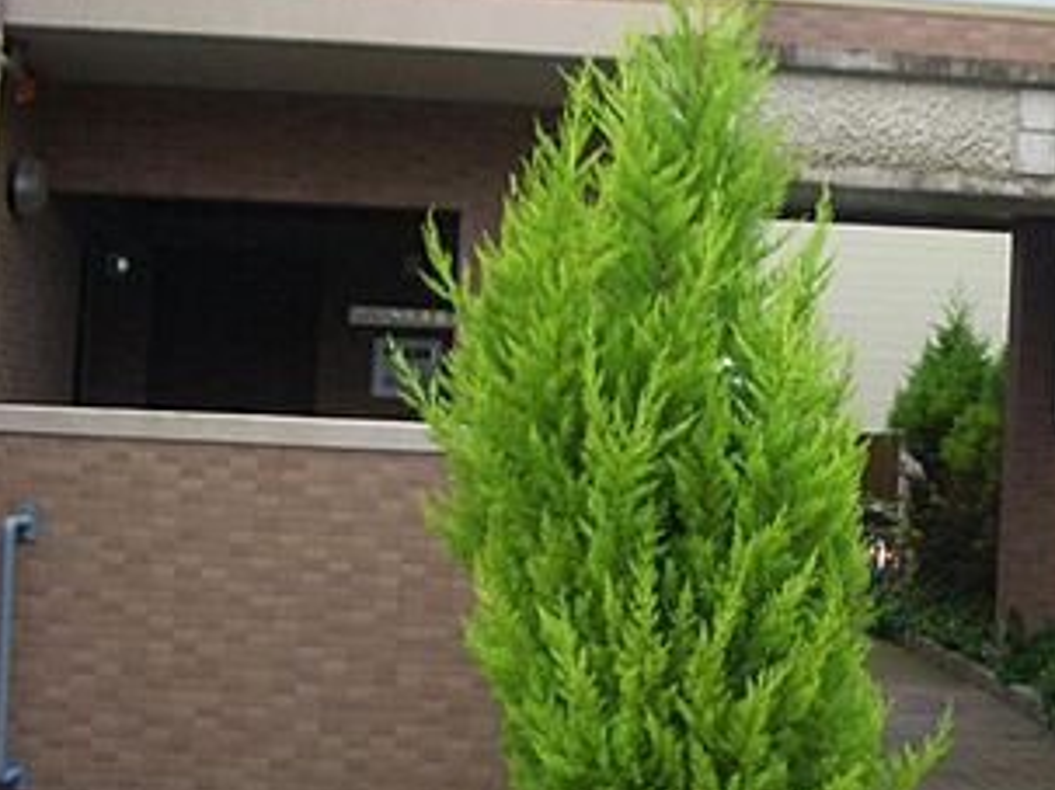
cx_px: 982
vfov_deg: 19.9
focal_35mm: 74
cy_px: 425
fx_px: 2254
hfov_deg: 25.4
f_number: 2.6
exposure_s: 1/320
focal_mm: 5.8
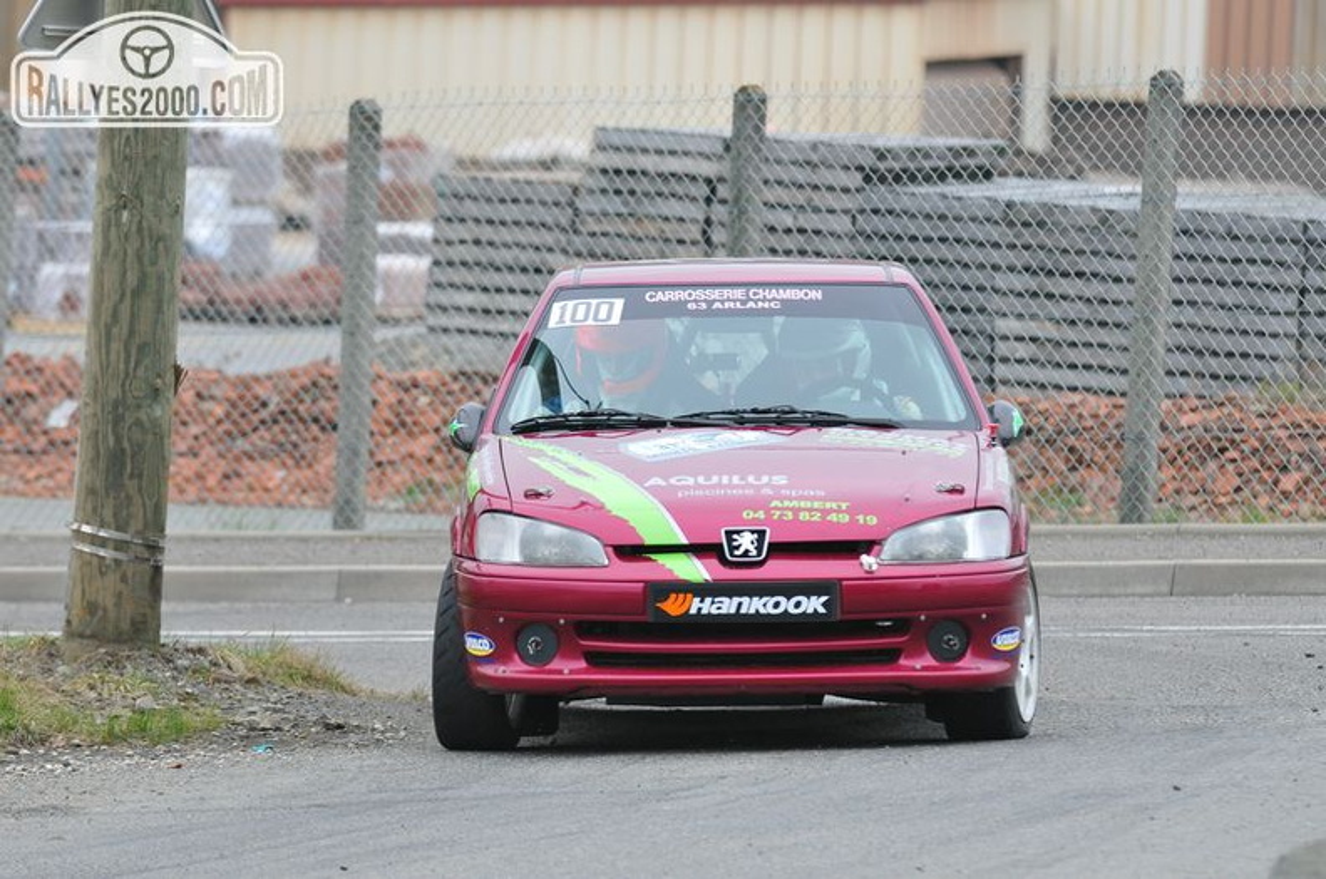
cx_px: 663
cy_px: 440
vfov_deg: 4.3
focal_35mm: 315
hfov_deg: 6.6
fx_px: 11581
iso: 1000
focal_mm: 210
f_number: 5.6
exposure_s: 1/800
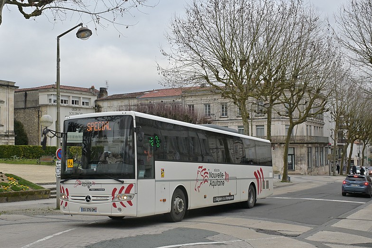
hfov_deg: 46.2
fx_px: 436
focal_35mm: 42
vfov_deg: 31.7
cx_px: 182
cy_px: 124
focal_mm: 27.5
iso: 800
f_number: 9
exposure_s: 1/400
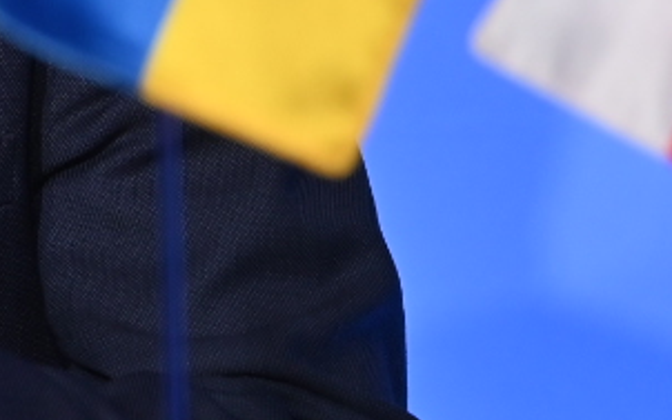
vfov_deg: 1.3
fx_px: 18010
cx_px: -1024
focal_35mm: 983
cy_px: -89
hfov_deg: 2.1
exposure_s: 1/200
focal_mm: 180
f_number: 2.8
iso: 200
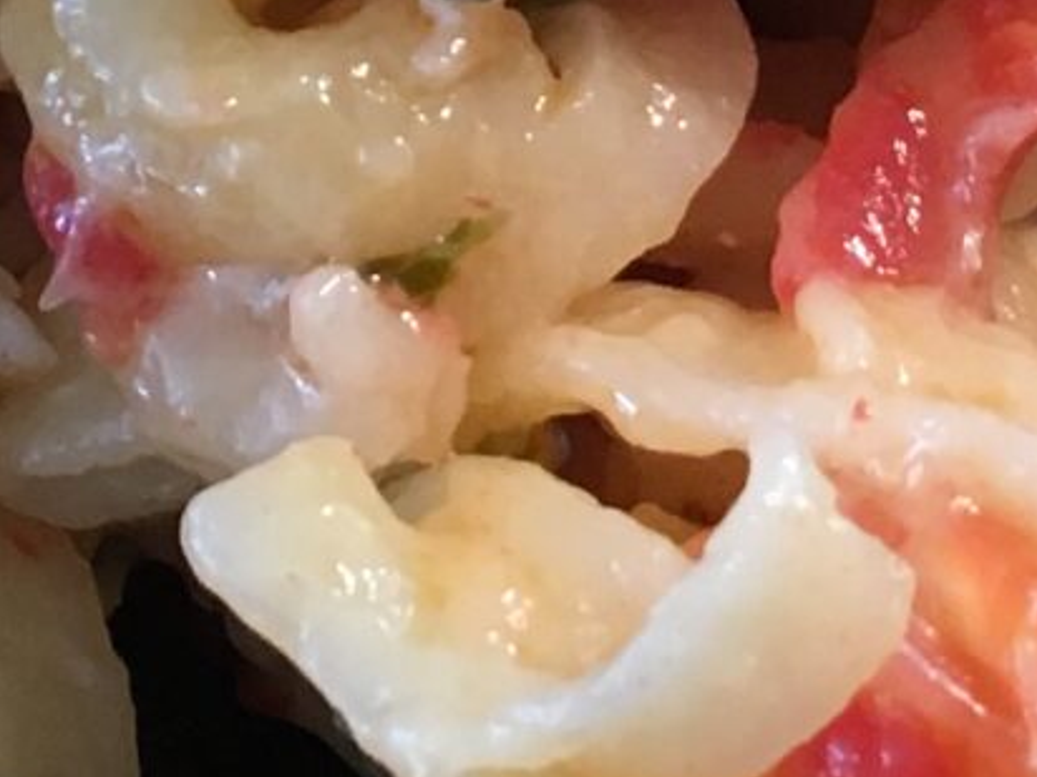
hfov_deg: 11.0
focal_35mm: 180
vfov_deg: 7.7
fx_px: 5392
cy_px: -1013
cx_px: 481
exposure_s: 1/33
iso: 100
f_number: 2.2
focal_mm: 4.15
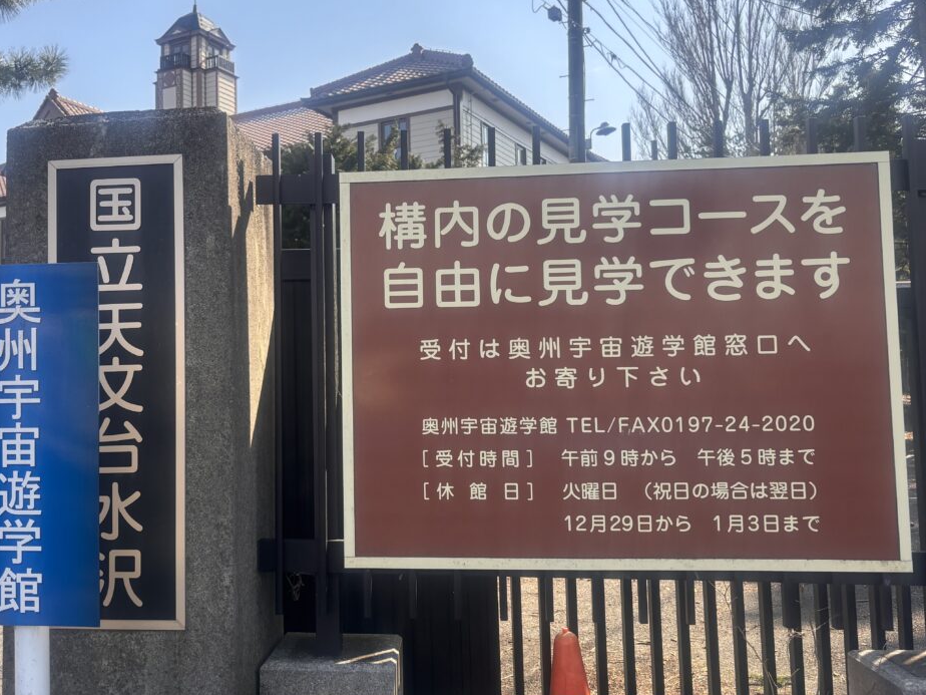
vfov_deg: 39.7
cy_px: 335
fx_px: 963
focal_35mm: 36
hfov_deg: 50.9
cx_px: 350
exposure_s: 1/1362
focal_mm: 5.96
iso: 50
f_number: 1.6
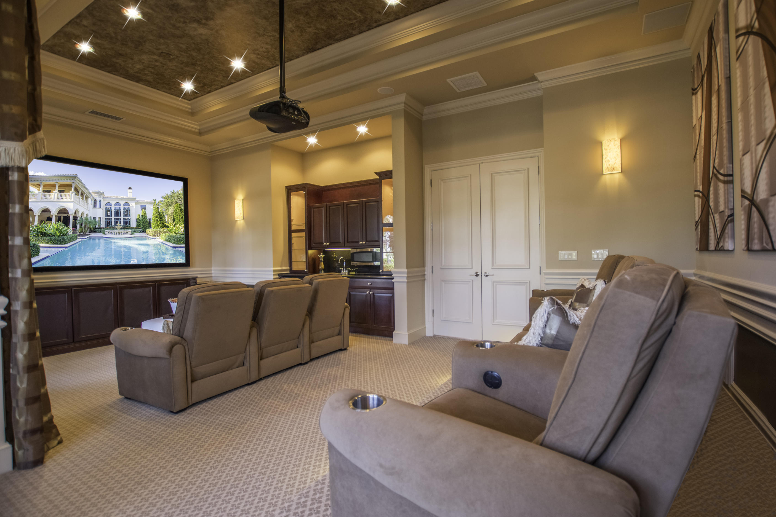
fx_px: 345
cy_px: 255
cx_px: 409
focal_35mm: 16
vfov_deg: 73.7
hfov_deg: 96.6
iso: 500
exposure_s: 1/15
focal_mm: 10
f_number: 11
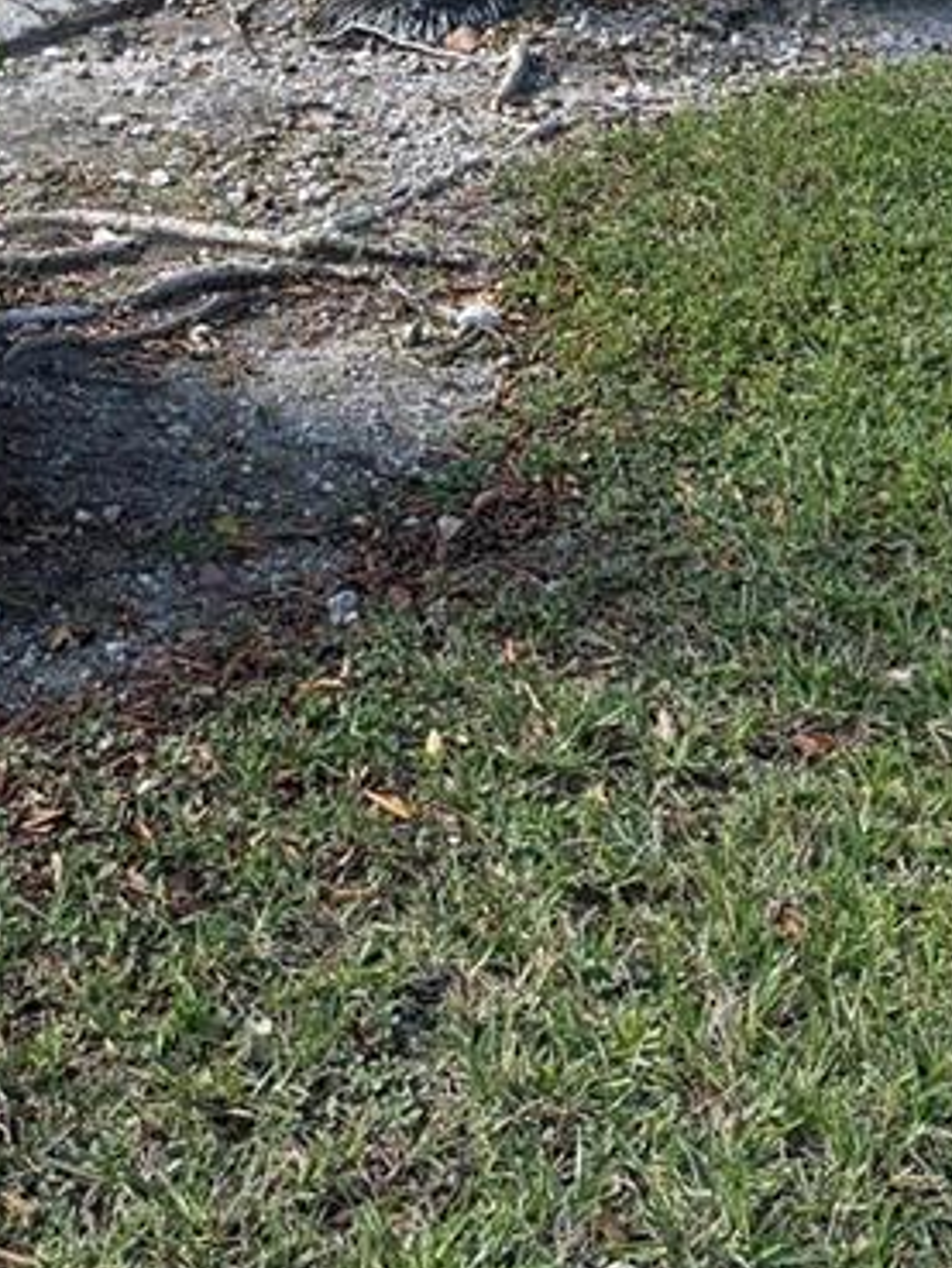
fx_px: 2859
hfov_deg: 18.9
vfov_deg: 20.4
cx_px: 399
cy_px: -777
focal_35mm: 78
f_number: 1.78
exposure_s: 1/1314
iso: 100
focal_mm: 6.76
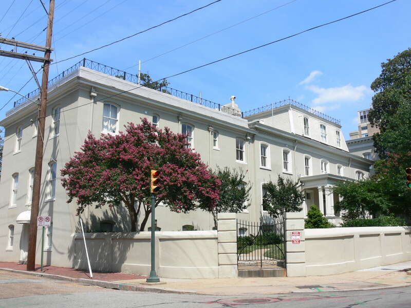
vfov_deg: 40.7
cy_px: 154
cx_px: 206
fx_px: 416
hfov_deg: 52.6
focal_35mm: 35
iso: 80
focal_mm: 7.4
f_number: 5.6
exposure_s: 1/250
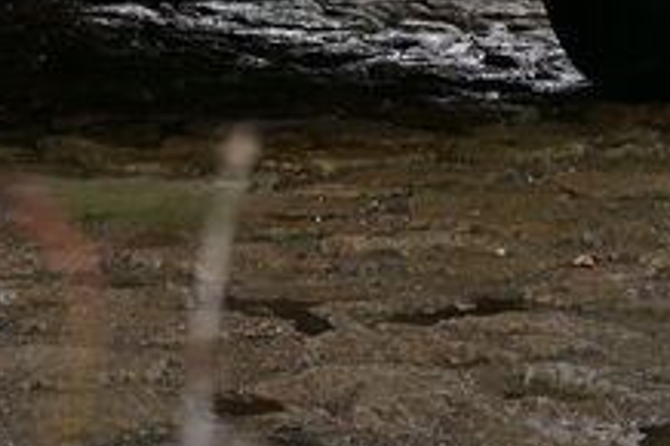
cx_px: -92
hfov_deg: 8.0
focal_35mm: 257
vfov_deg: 5.3
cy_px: -357
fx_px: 4778
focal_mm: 45
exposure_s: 1/80
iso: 140
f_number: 6
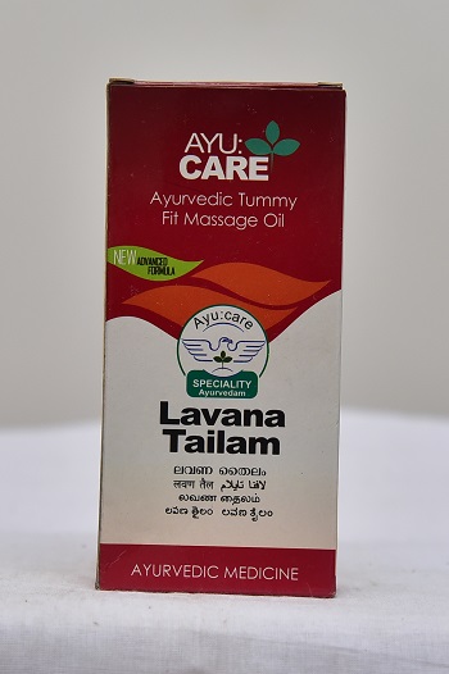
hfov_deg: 19.4
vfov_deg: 28.9
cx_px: 224
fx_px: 1311
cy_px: 337
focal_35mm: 70
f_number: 4.5
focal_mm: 70
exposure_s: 1/125
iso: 1600
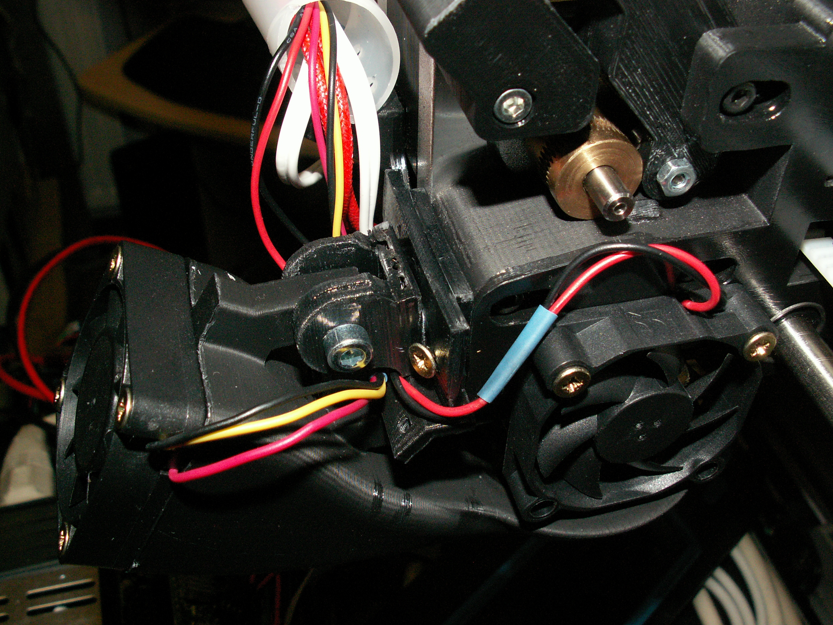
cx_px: 406
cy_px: 314
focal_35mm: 36
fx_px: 866
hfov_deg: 51.3
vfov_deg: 39.7
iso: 160
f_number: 4
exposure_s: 1/40
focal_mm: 5.86
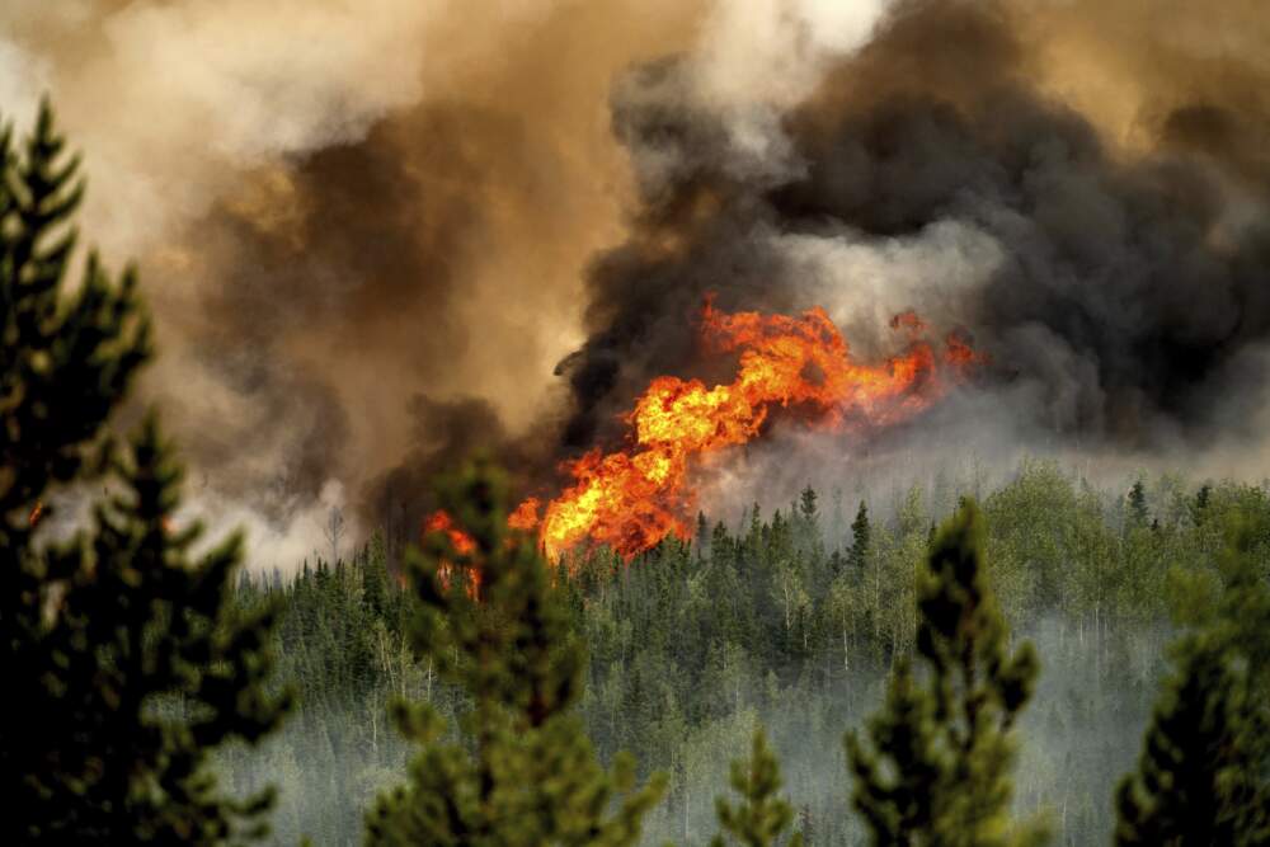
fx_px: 14818
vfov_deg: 3.3
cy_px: 424
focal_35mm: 420
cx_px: 635
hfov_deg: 4.9
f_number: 4.8
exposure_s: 1/3000
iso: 400
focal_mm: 420
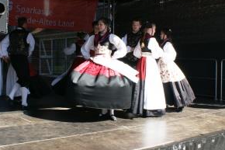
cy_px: 67
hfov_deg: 38.8
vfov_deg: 26.4
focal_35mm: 51
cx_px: 92
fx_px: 319
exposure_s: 1/80
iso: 100
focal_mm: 22
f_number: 9
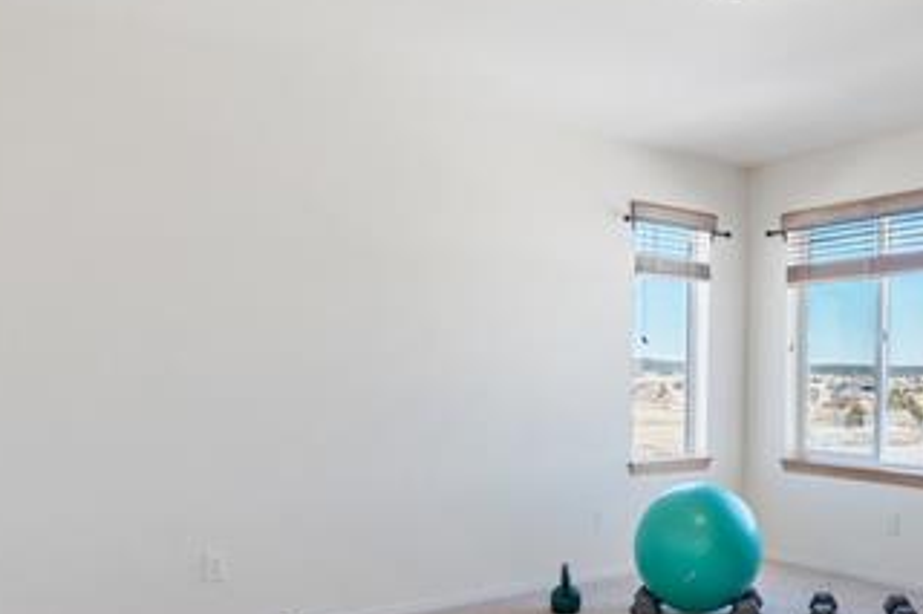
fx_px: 820
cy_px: 389
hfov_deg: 55.8
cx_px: 695
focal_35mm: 32
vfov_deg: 40.7
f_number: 5.6
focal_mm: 16
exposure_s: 1/15
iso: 200
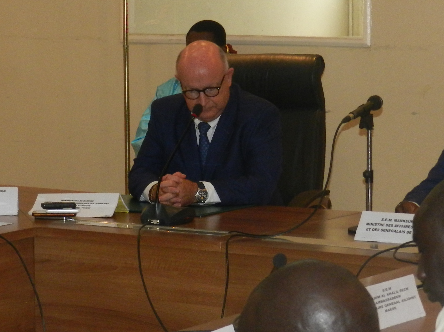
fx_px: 2116
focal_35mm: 165
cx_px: 213
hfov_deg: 12.0
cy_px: 167
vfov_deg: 9.0
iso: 560
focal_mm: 14.9
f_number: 4.4
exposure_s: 1/30
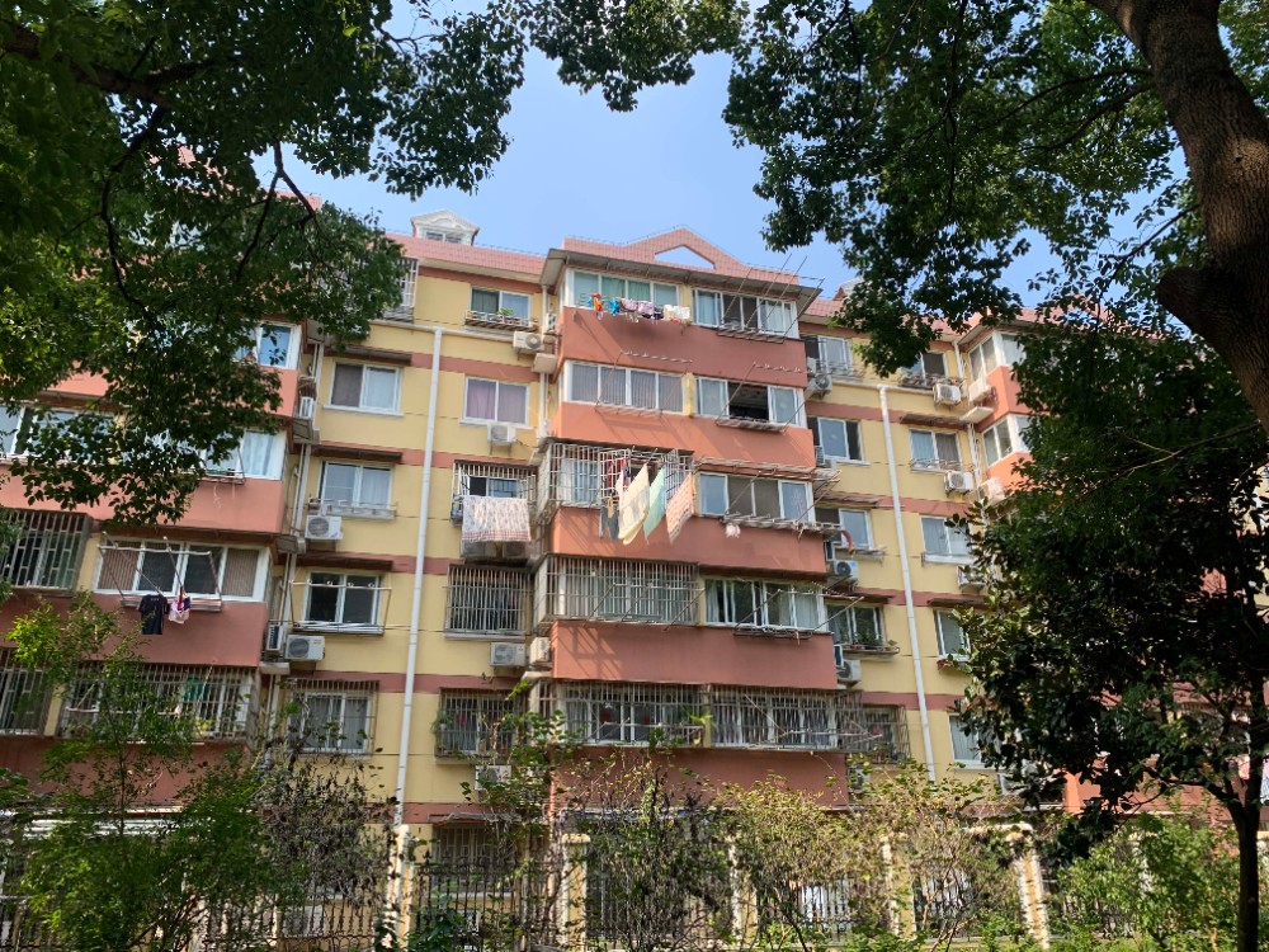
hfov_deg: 67.3
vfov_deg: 53.1
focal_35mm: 26
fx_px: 953
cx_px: 634
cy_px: 476
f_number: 1.8
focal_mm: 4.25
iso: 25
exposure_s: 1/732
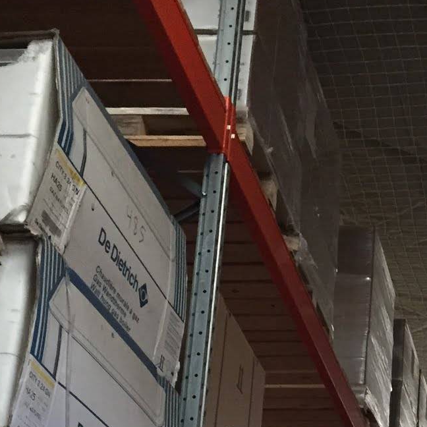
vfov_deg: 20.2
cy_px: 499
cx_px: 550
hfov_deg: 19.7
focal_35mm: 81
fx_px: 1130
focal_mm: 4.15
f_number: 2.2
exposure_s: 1/30
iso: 250
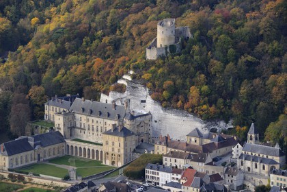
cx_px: 144
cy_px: 96
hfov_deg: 13.2
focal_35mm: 155
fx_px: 1236
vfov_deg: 8.9
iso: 400
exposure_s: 1/800
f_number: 6.3
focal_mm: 155
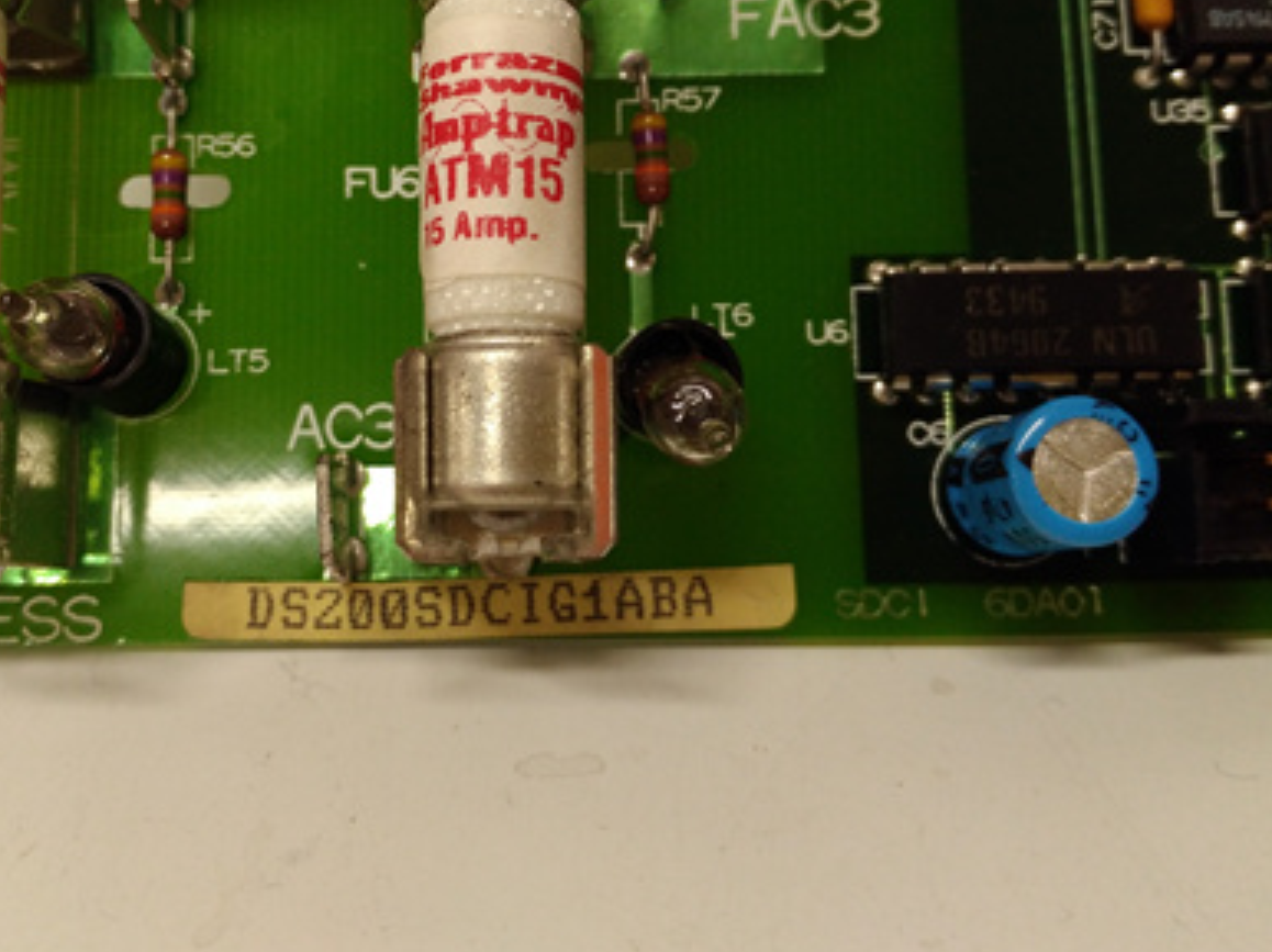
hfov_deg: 52.2
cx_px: 488
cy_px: 367
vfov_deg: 40.4
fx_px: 1285
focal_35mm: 35
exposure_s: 1/33
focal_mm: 3.79
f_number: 2
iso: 199
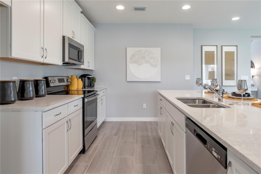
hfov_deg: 81.2
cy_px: 87
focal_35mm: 21
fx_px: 152
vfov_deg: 59.5
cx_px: 130
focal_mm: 21
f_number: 13
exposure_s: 1/1.67
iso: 64
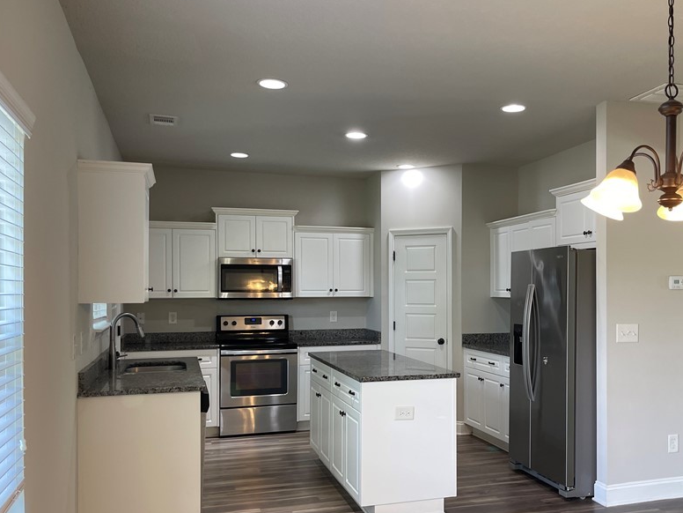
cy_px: 290
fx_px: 651
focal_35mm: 33
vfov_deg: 42.9
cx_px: 420
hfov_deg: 54.8
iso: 100
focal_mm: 5.1
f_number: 1.6
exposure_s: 1/120
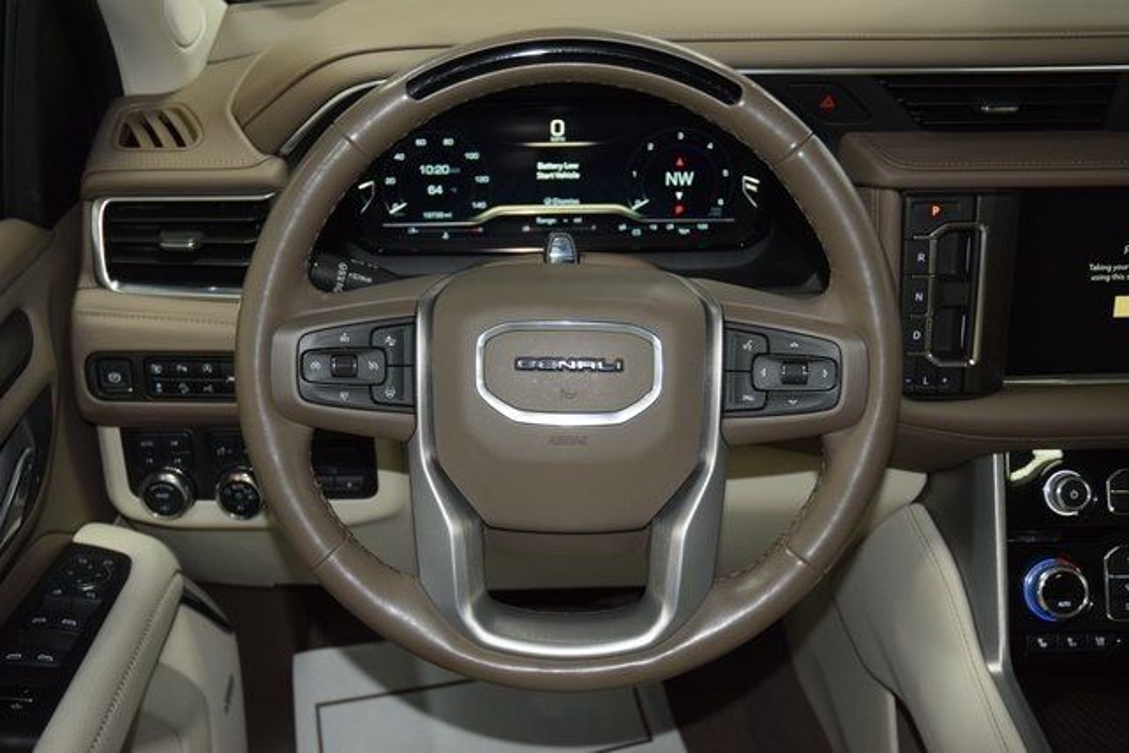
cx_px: 564
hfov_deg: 47.9
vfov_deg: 33.0
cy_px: 376
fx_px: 1270
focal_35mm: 40
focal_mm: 27
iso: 1400
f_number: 3.8
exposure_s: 1/80
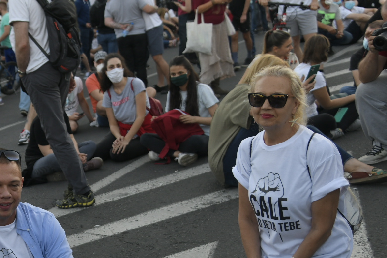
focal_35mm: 70
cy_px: 181
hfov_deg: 27.2
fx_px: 753
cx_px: -2
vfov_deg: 19.4
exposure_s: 1/250
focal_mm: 34
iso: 500
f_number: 4
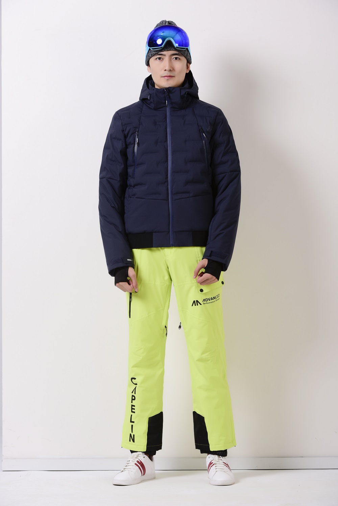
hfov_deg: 10.6
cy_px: 253
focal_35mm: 130
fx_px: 1829
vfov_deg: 15.8
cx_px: 169
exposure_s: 1/160
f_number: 9
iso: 125
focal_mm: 130
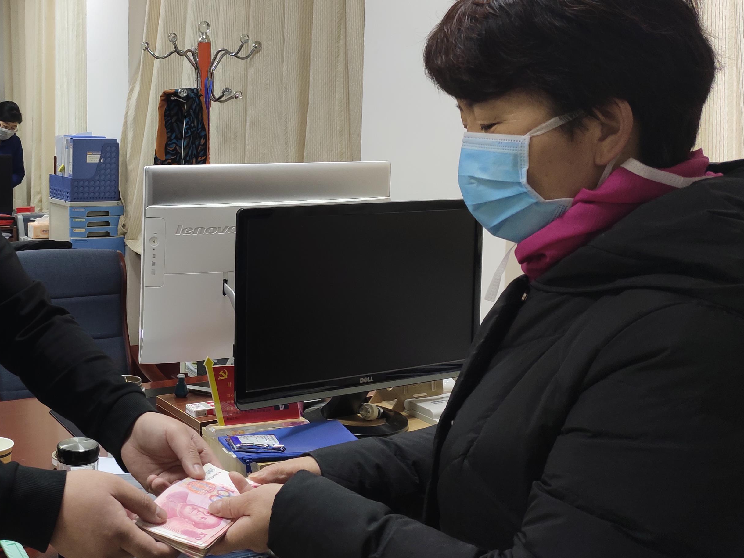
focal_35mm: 41
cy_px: 209
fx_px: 881
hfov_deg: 43.6
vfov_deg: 34.9
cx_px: 147
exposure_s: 1/33
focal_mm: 4.74
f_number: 1.79
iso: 581
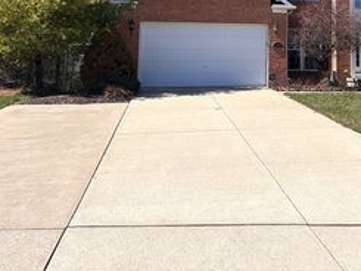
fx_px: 511
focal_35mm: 49
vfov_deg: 28.2
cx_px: 306
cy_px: 13
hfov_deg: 37.0
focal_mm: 6.86
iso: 80
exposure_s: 1/4762
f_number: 1.78
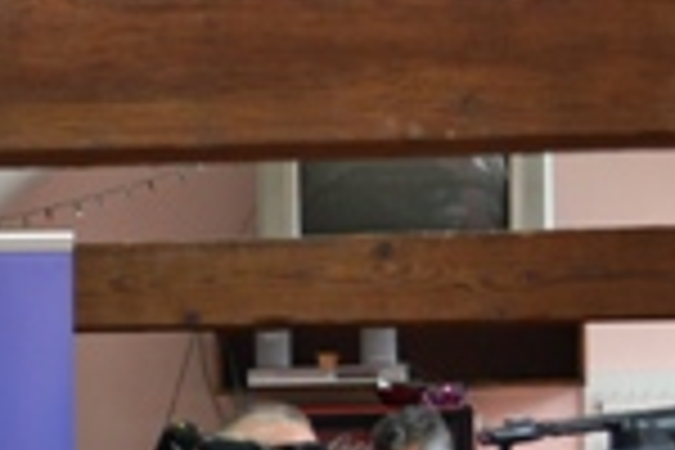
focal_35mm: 166
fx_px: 3112
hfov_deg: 11.7
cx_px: -400
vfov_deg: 8.2
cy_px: 529
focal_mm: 26
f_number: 4.2
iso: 400
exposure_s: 1/50
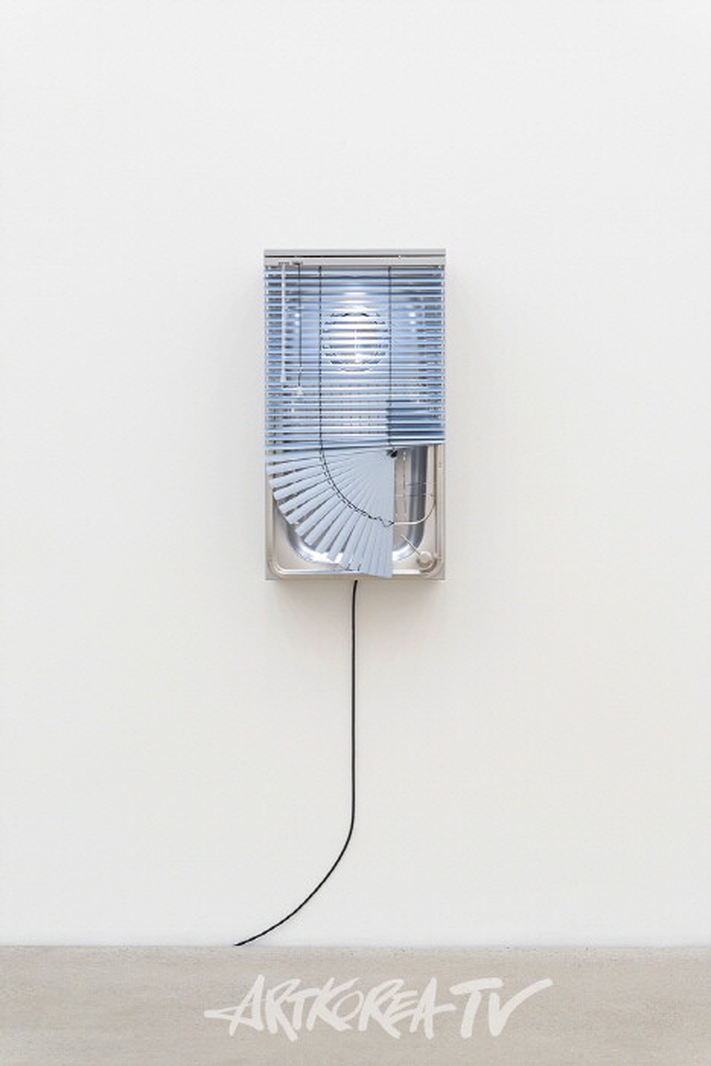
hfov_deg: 22.6
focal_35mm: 60
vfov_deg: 33.4
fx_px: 1776
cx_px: 356
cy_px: 533
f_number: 9
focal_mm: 60
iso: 100
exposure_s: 1/6
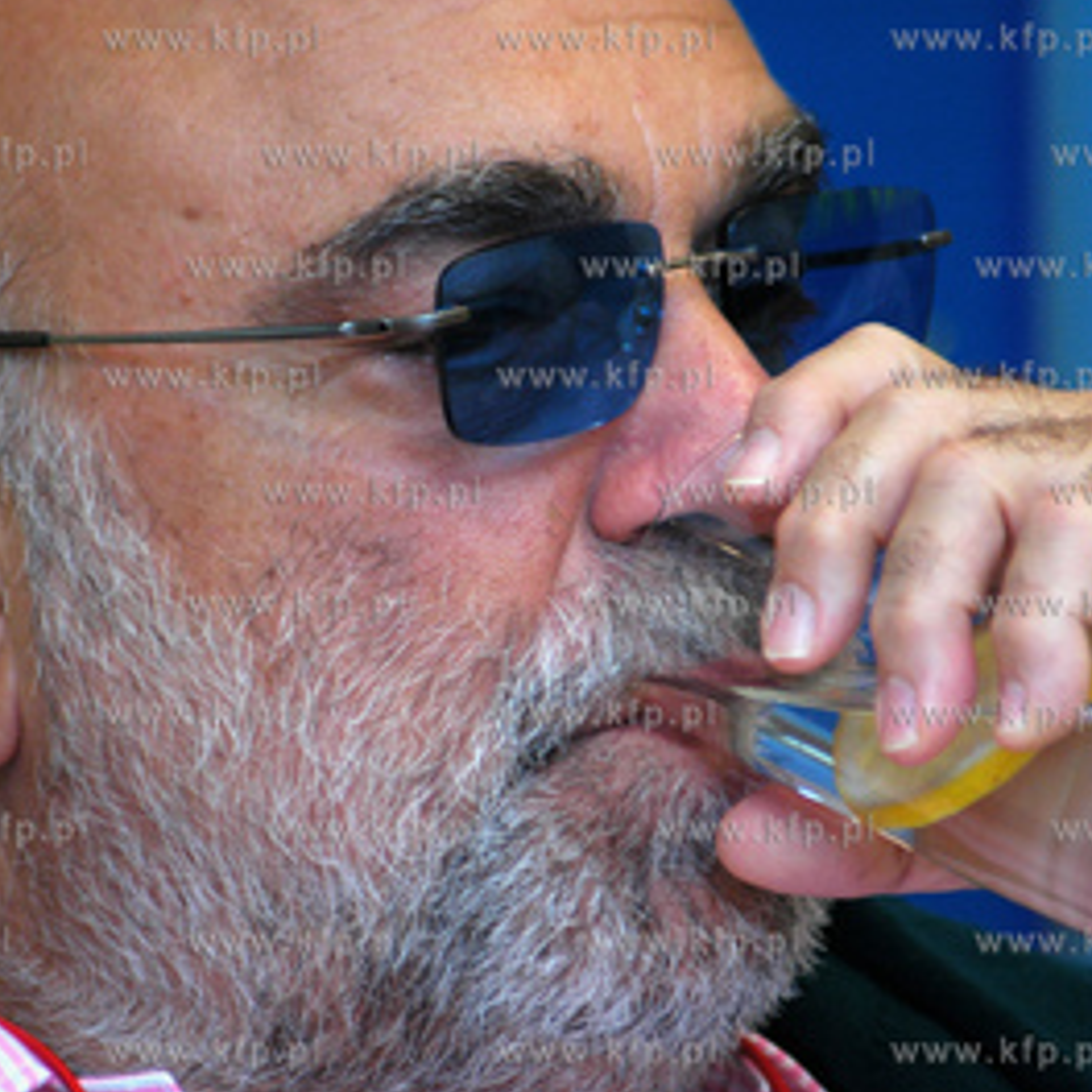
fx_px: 20665
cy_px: 546
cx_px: 517
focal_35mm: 579
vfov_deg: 3.0
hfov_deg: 3.0
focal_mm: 300
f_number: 5.6
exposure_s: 1/100
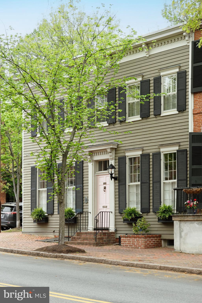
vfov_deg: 39.6
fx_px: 421
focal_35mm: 50
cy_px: 152
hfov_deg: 27.0
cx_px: 101
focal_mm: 50
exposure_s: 1/160
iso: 400
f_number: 6.3
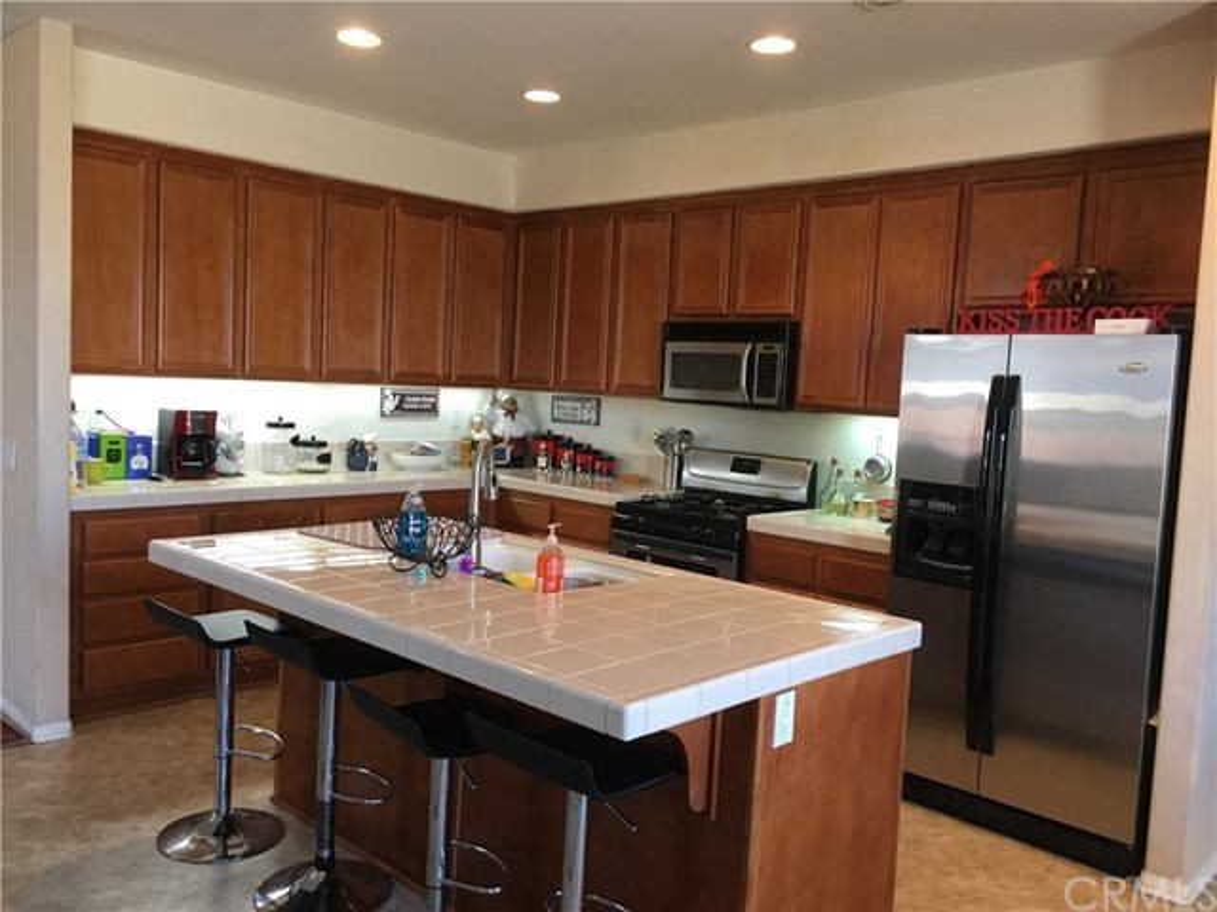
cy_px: 456
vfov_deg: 48.2
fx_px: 1020
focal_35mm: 29
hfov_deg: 61.7
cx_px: 608
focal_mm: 4.15
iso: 40
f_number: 2.2
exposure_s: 1/15
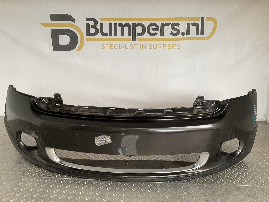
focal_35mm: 29
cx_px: 134
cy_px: 101
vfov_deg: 48.2
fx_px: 225
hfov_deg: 61.7
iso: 64
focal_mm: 3
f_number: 1.8
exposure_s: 1/50
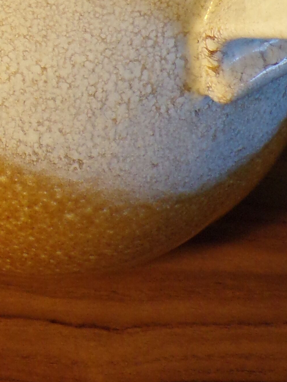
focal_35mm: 97
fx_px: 1072
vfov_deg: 18.3
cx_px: 72
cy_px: -164
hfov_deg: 15.2
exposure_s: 1/34
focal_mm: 5
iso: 184
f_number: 3.1
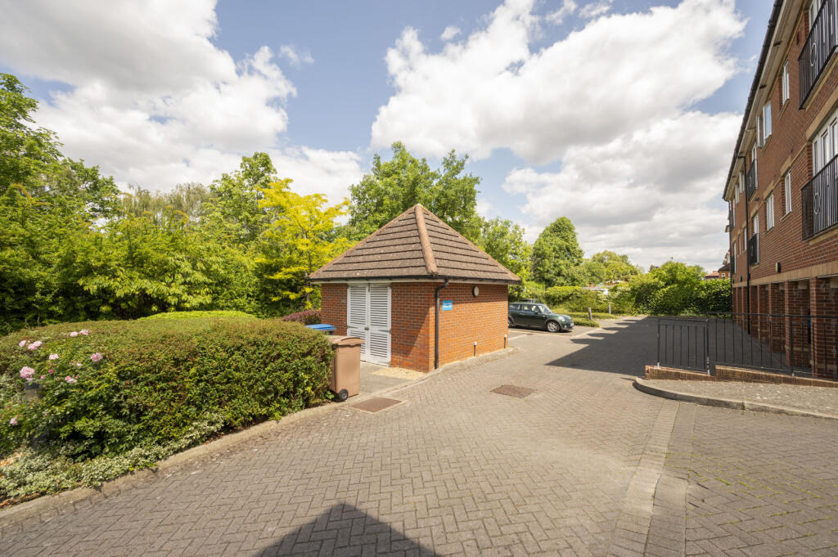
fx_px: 326
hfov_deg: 104.3
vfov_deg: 81.1
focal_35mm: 14
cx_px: 419
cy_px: 278
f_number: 8
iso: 200
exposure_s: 1/320
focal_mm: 14
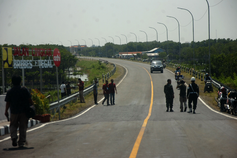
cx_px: 118
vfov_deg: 10.7
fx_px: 839
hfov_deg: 16.1
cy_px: 79
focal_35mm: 128
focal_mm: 85
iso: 200
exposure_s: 1/1600
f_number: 5.6
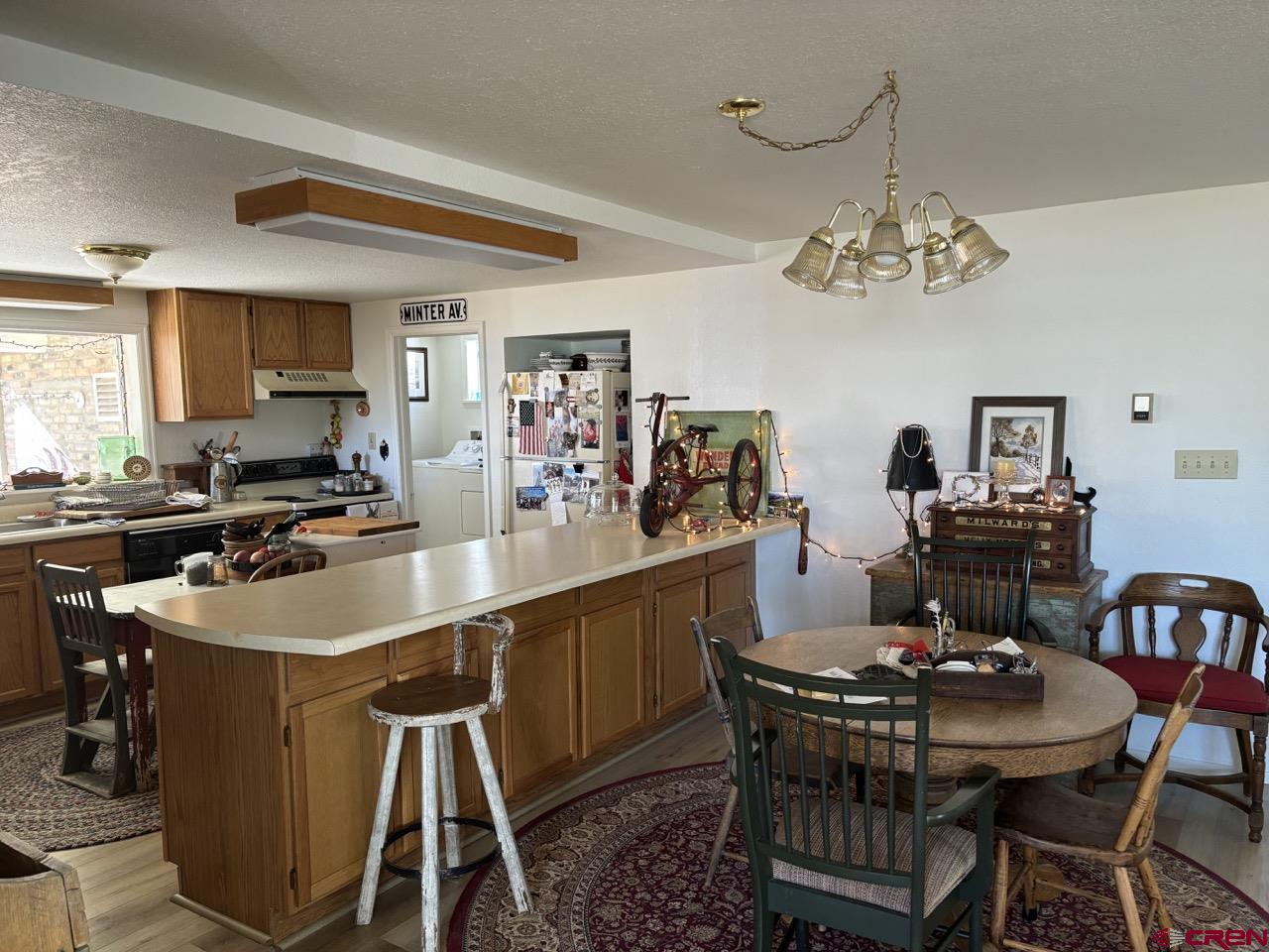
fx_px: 953
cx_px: 634
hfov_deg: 67.3
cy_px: 476
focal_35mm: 26
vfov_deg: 53.1
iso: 125
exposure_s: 1/60
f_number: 1.6
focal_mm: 5.96
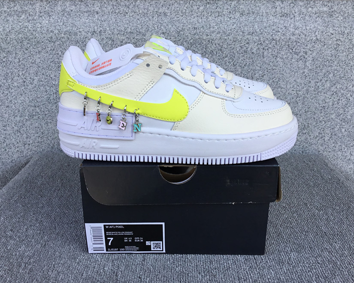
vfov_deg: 44.5
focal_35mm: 33
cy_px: 141
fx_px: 346
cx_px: 172
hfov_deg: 54.2
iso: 25
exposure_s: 1/455
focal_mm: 3.3
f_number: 2.4
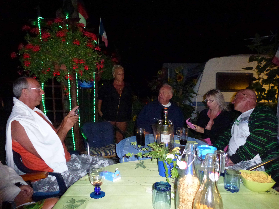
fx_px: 193
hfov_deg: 71.6
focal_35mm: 24
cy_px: 104
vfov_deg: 56.8
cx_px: 140
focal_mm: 4.3
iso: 800
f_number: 3.3
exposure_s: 1/15
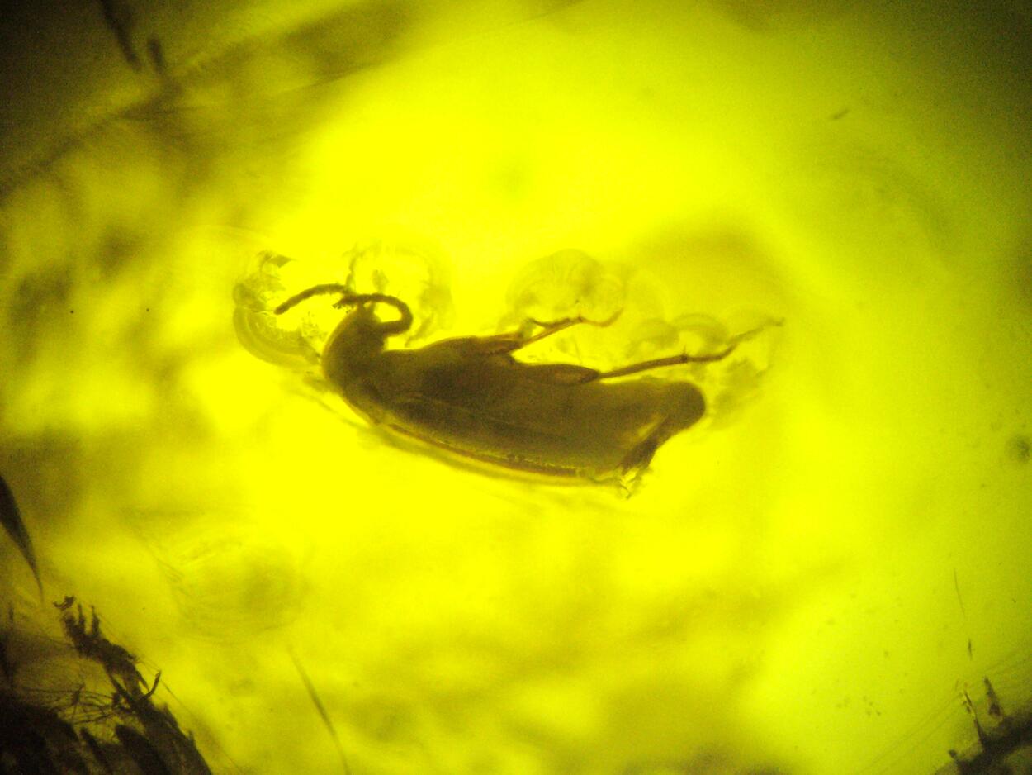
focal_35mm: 74
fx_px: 2207
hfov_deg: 26.3
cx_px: 516
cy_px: 388
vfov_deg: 19.9
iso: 400
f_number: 4.1
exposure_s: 1/500
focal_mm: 12.2
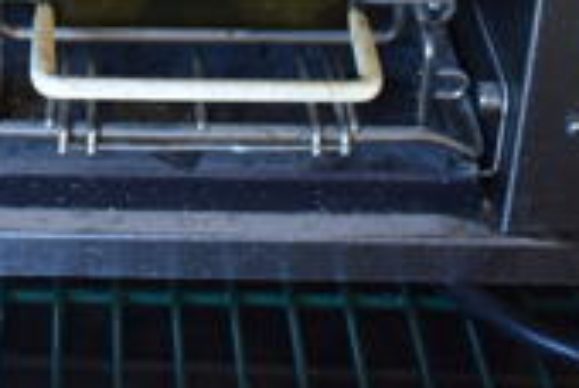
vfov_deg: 13.1
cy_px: -265
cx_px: 78
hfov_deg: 20.6
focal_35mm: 97
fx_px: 1563
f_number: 3.5
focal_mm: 18
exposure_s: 1/30
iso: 560
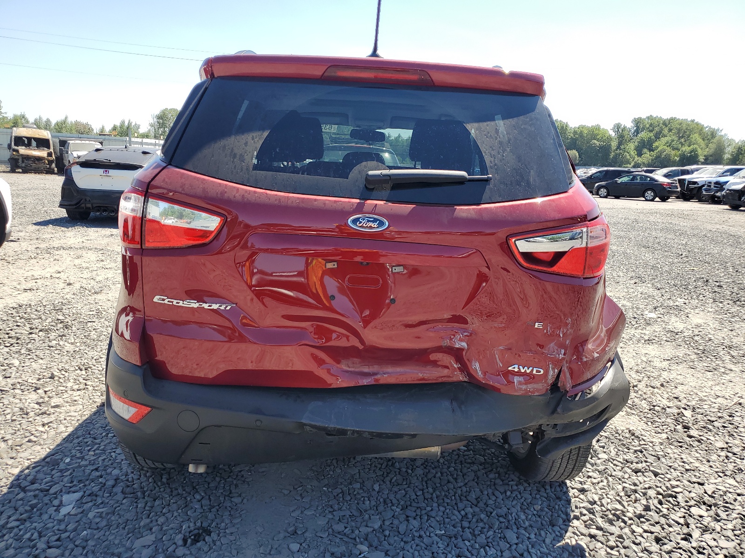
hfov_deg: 67.3
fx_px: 560
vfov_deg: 53.1
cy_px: 279
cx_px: 372
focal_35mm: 26
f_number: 1.5
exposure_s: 1/1250
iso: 50
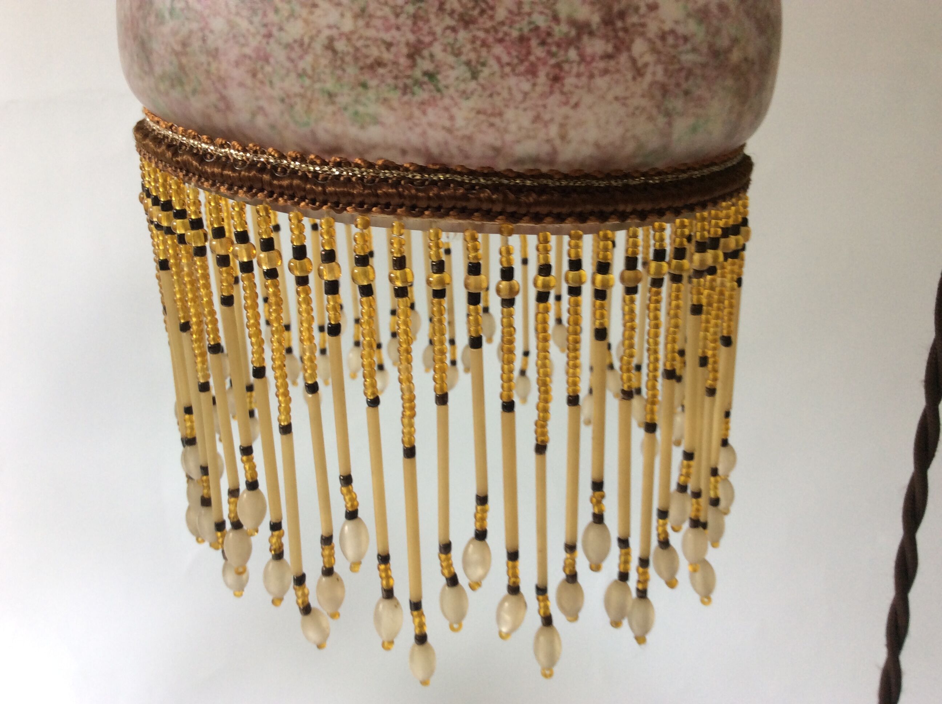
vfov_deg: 44.1
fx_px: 870
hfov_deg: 56.9
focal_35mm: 32
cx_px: 471
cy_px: 352
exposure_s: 1/33
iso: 40
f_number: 2.4
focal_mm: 3.3
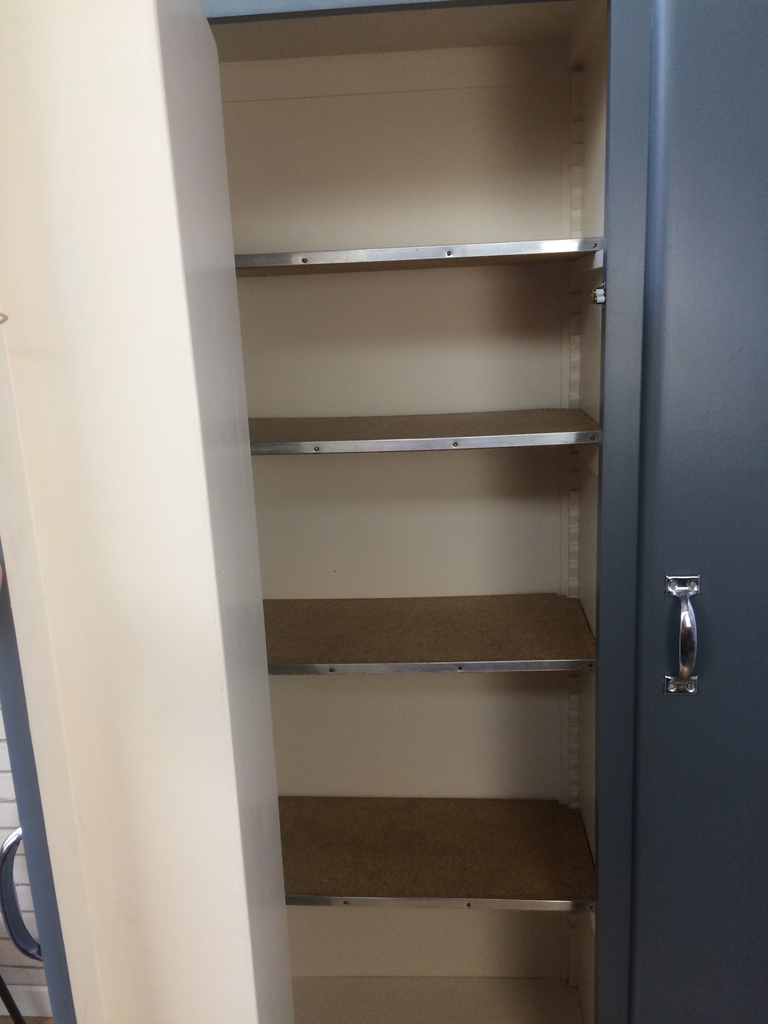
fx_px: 858
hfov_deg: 48.2
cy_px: 512
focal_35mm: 29
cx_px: 384
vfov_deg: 61.7
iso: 64
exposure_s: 1/33
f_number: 2.2
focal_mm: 4.15
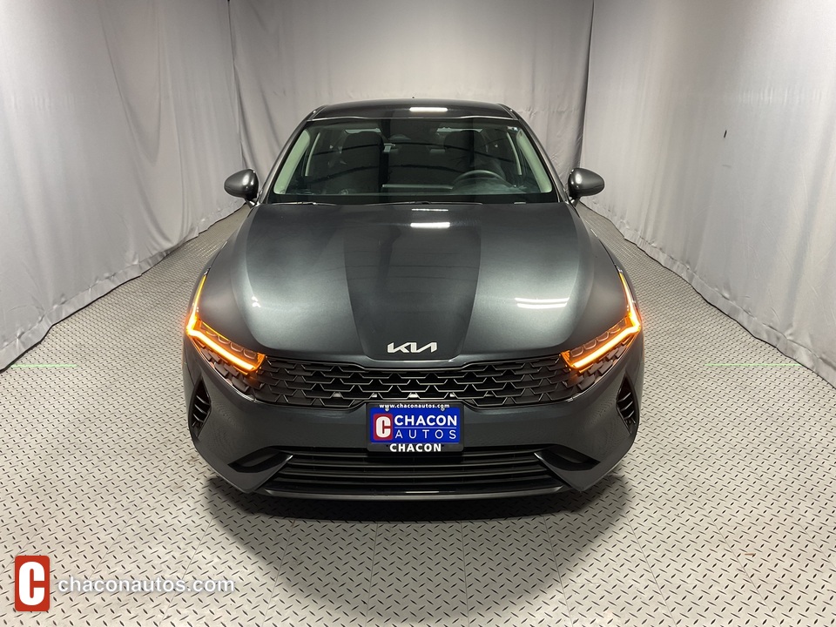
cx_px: 418
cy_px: 314
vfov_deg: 48.2
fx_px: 700
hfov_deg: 61.7
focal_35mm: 29
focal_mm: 3
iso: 50
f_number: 1.8
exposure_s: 1/60
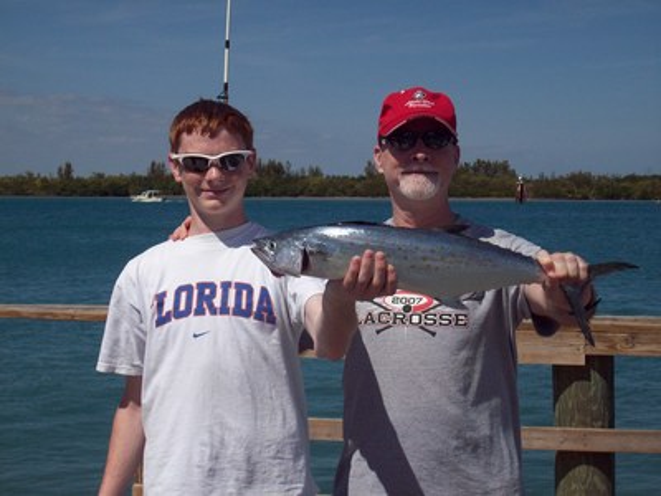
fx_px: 1470
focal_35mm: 77
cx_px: 330
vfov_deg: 19.1
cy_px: 248
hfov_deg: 25.3
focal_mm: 12.8
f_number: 8.5
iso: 80
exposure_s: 1/695
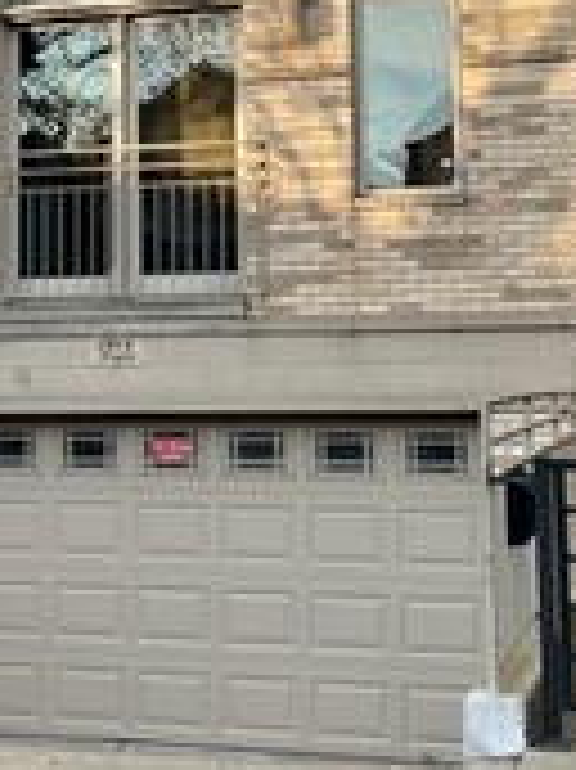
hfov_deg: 20.0
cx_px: 158
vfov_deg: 26.1
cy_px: 140
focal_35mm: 73
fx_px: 1622
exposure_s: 1/1140
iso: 32
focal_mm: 5.1
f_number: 1.6
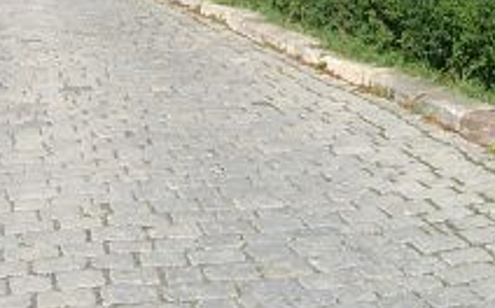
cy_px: -334
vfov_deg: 9.0
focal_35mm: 136
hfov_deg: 15.0
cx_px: -35
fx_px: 1833
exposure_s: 1/576
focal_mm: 7.13
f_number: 4
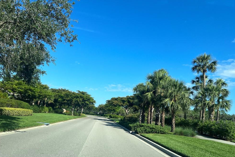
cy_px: 86
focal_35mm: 28
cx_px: 119
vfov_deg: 46.3
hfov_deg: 65.5
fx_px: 183
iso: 50
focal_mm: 5.1
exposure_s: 1/2410
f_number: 1.6
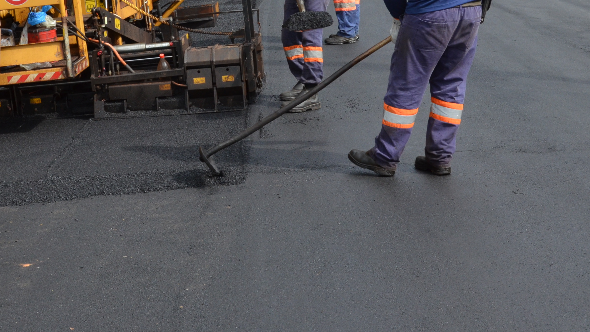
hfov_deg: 25.3
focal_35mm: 84
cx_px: 245
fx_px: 1314
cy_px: 69
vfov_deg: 14.3
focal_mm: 34
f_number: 10
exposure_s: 1/400
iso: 800
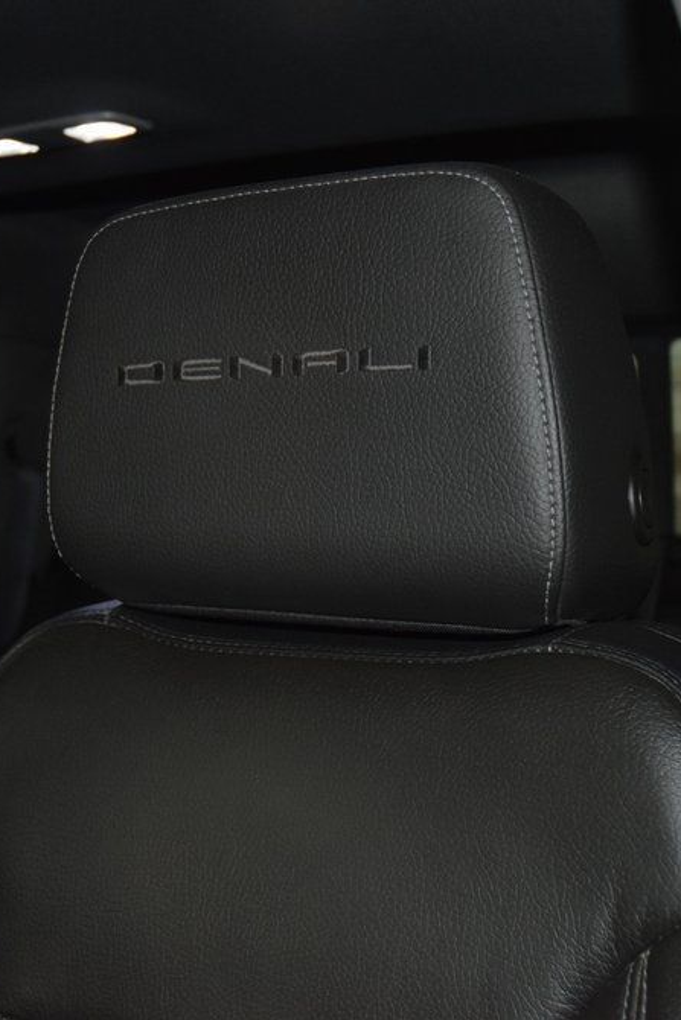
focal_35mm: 55
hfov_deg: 24.6
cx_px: 318
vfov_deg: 36.2
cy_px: 508
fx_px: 1560
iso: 1600
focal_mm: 24
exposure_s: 1/60
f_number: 3.8
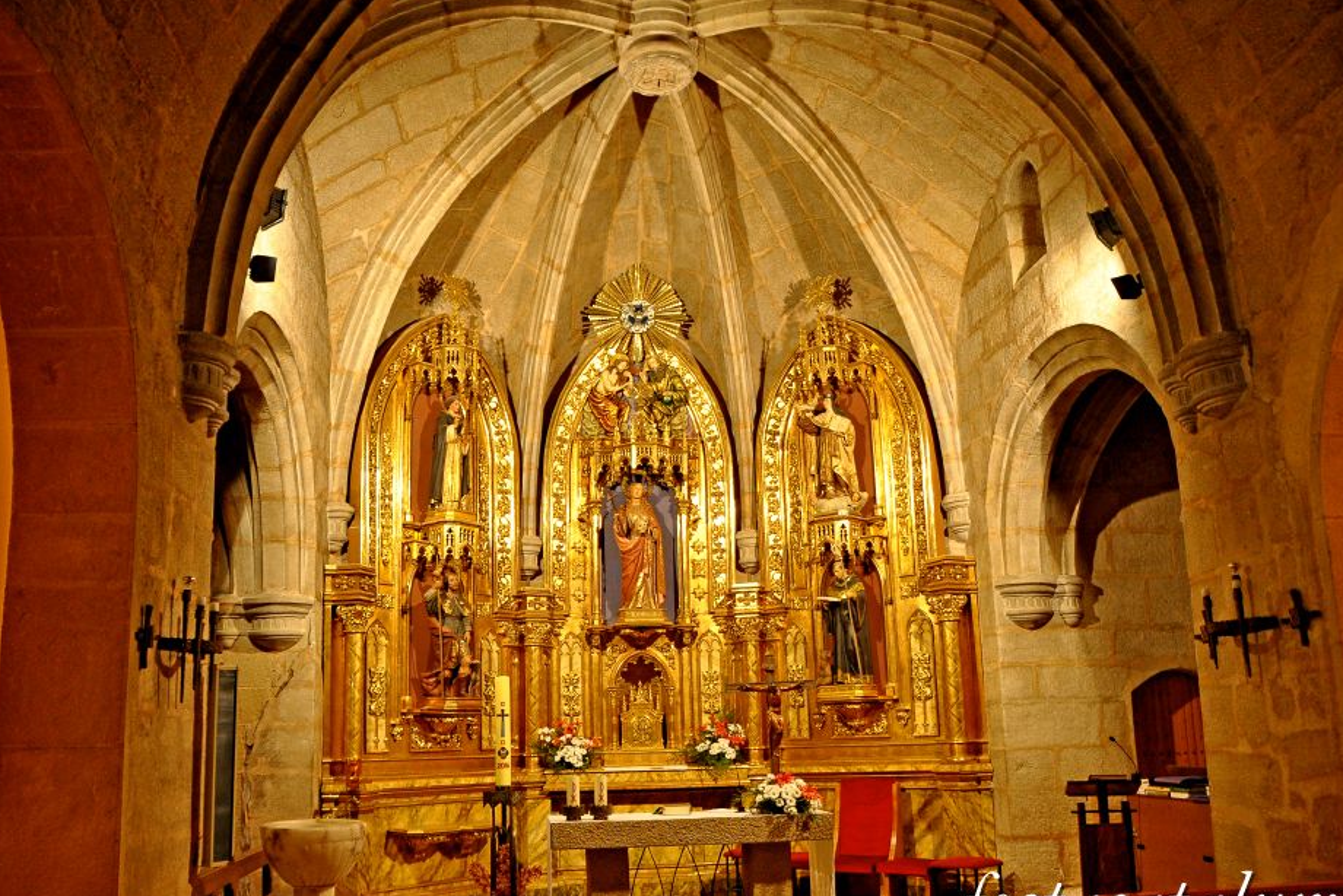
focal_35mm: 30
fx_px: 1119
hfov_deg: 61.9
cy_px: 463
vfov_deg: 43.6
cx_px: 654
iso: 640
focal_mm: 18
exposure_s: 1/30
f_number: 3.5
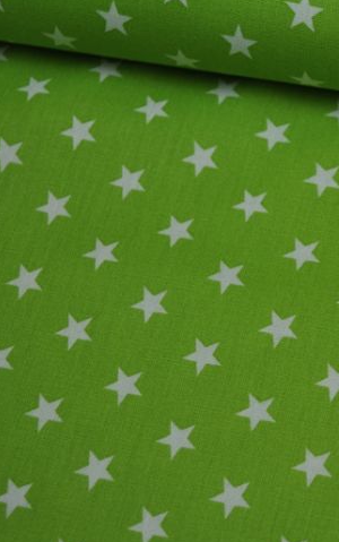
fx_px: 1579
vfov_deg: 19.4
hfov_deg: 11.9
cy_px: 278
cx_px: 447
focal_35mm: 107
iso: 250
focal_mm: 42
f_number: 5.6
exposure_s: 1/125
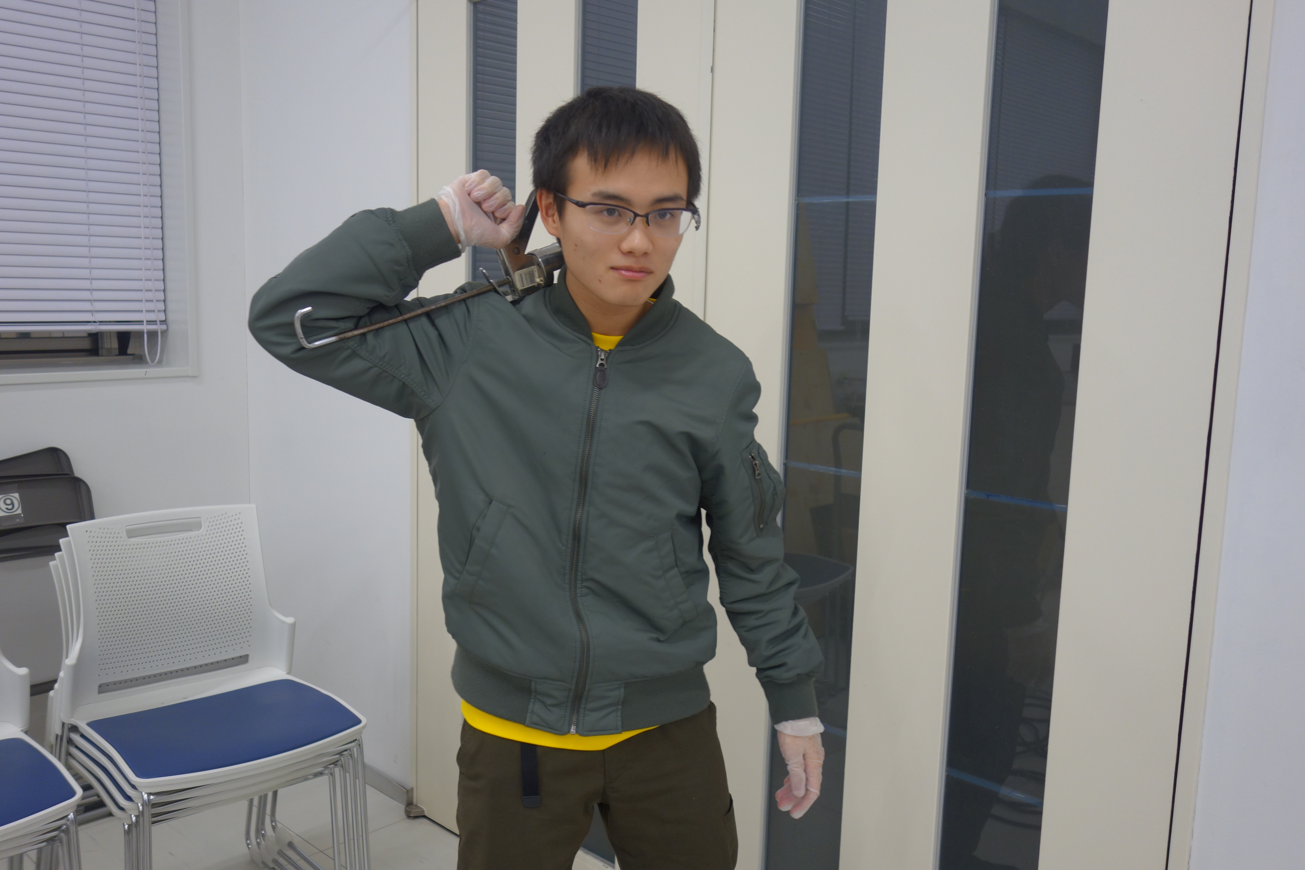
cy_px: 435
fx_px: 1124
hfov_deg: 60.3
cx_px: 652
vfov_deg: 42.3
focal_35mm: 31
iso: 200
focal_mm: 11.6
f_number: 2.2
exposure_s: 1/125
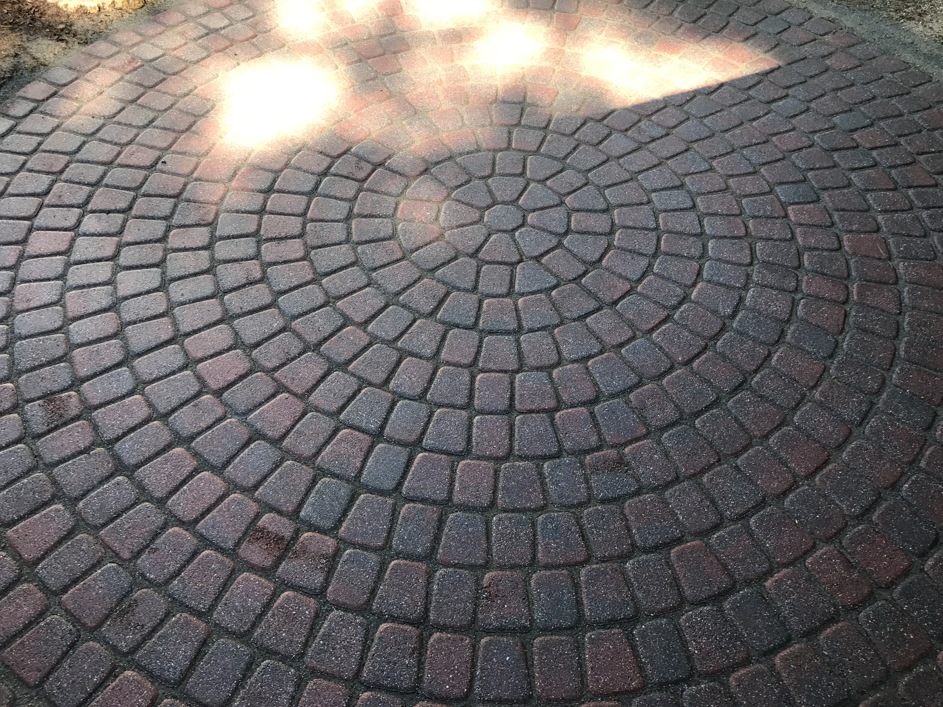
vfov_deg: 49.7
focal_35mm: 28
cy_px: 354
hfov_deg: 63.4
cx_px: 472
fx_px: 763
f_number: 1.8
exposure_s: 1/121
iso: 20
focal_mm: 3.99
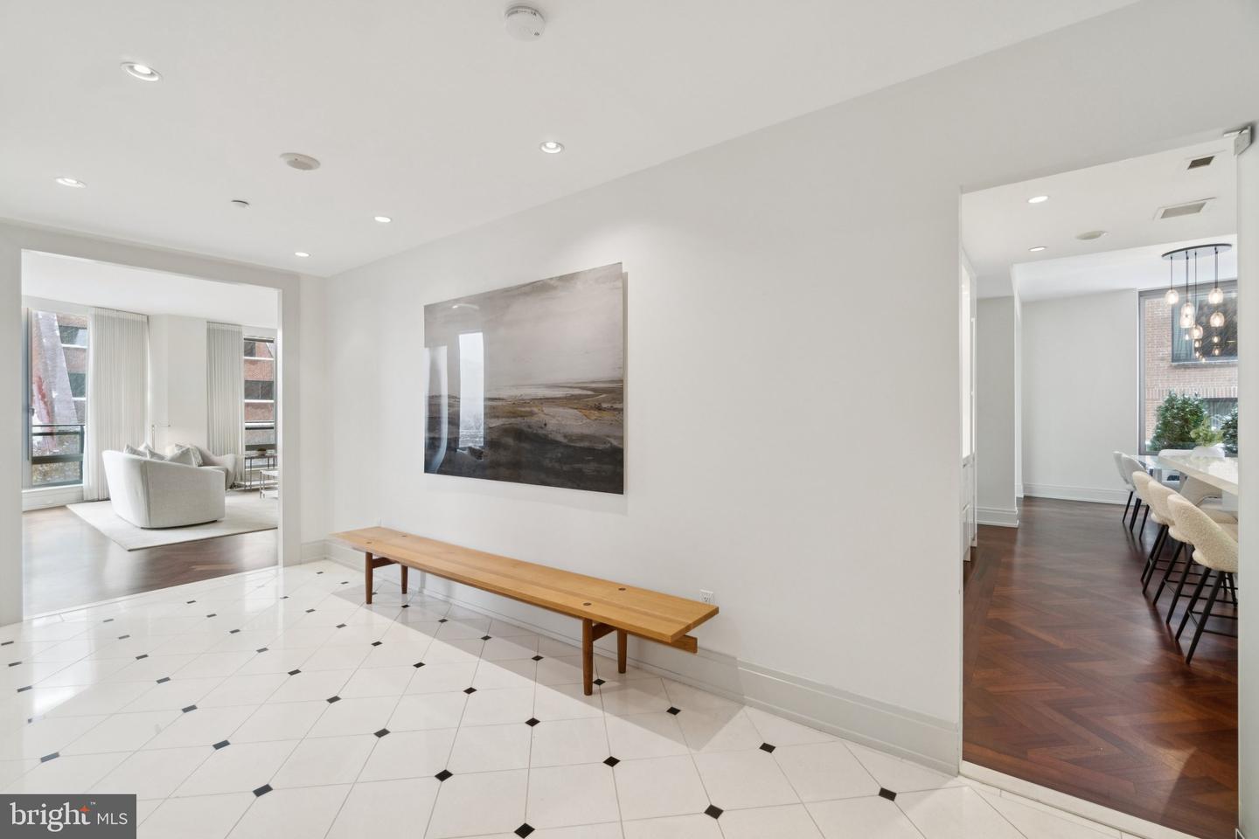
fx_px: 525
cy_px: 420
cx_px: 630
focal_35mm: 15
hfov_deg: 100.4
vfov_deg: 77.3
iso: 200
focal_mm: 10
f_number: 7.1
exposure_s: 1/6
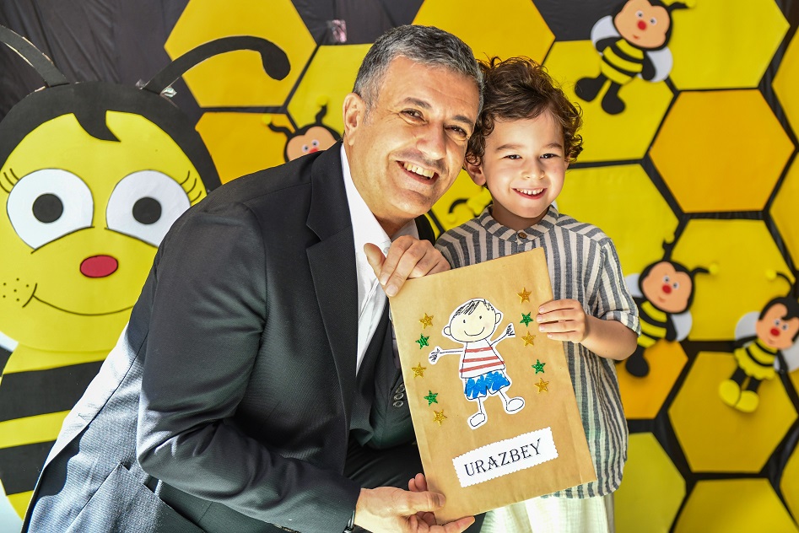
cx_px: 400
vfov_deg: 23.4
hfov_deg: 34.5
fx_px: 1288
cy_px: 266
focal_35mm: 58
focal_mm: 58
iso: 800
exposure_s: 1/250
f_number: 2.8
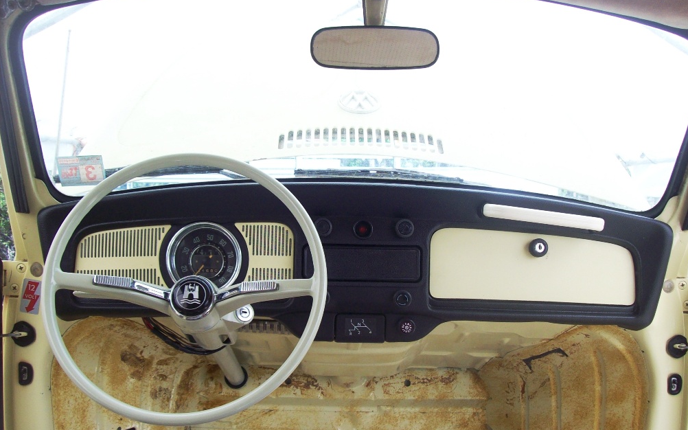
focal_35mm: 39
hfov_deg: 50.4
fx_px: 731
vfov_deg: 32.7
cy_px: 234
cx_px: 351
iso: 80
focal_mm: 6
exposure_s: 1/182
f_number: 2.7
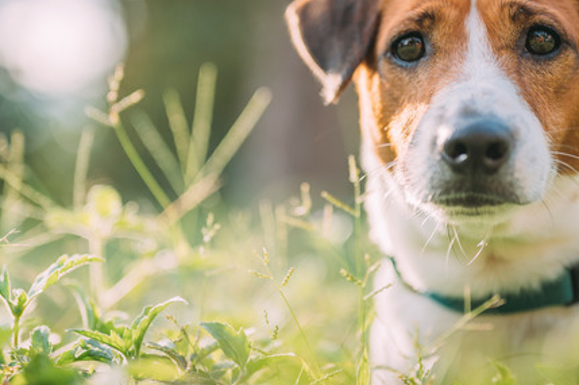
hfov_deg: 22.4
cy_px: 149
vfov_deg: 15.0
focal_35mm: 91
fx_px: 1462
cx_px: 287
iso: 100
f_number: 1.8
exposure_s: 1/1250
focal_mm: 50
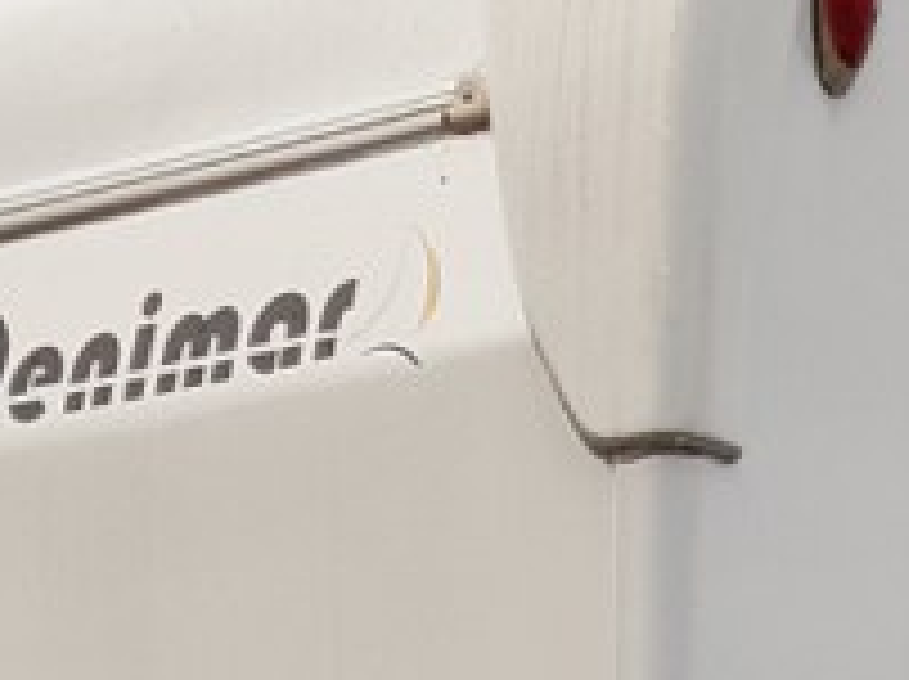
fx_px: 4328
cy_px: 1761
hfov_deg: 11.9
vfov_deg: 8.1
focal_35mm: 165
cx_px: 922
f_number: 1.7
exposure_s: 1/353
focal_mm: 3.92
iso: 40
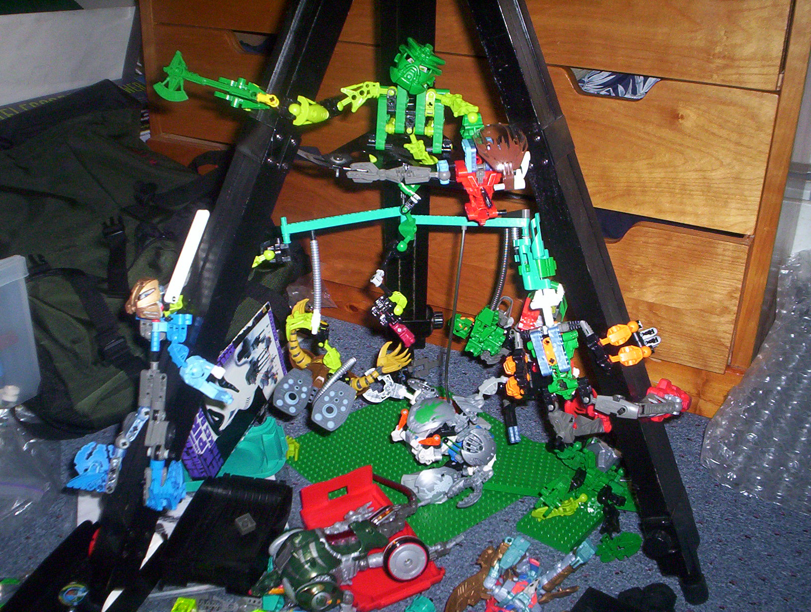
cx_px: 406
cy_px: 306
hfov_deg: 48.9
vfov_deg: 37.9
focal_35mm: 38
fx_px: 892
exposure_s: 1/60
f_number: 4.5
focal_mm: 4.99
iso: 140
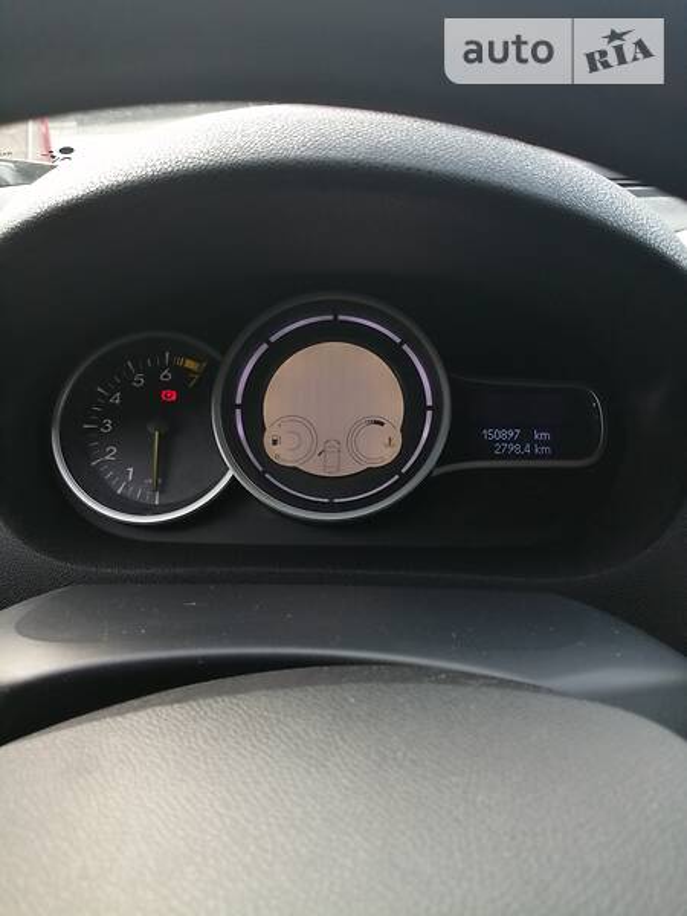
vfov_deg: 67.3
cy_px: 458
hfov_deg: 53.1
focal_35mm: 26
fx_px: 688
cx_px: 344
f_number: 1.8
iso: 64
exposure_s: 1/100
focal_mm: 3.6
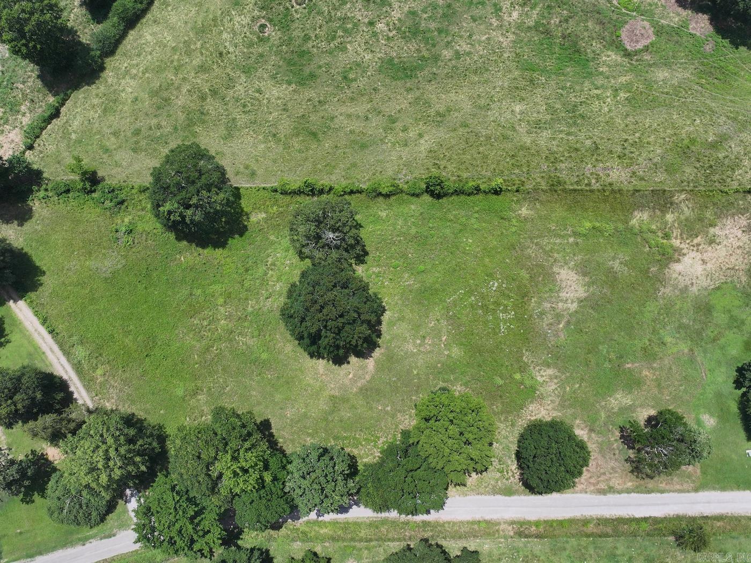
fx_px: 521
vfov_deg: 56.8
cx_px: 376
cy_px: 282
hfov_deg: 71.6
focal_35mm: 24
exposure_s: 1/1600
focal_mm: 12.29
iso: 100
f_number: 2.8
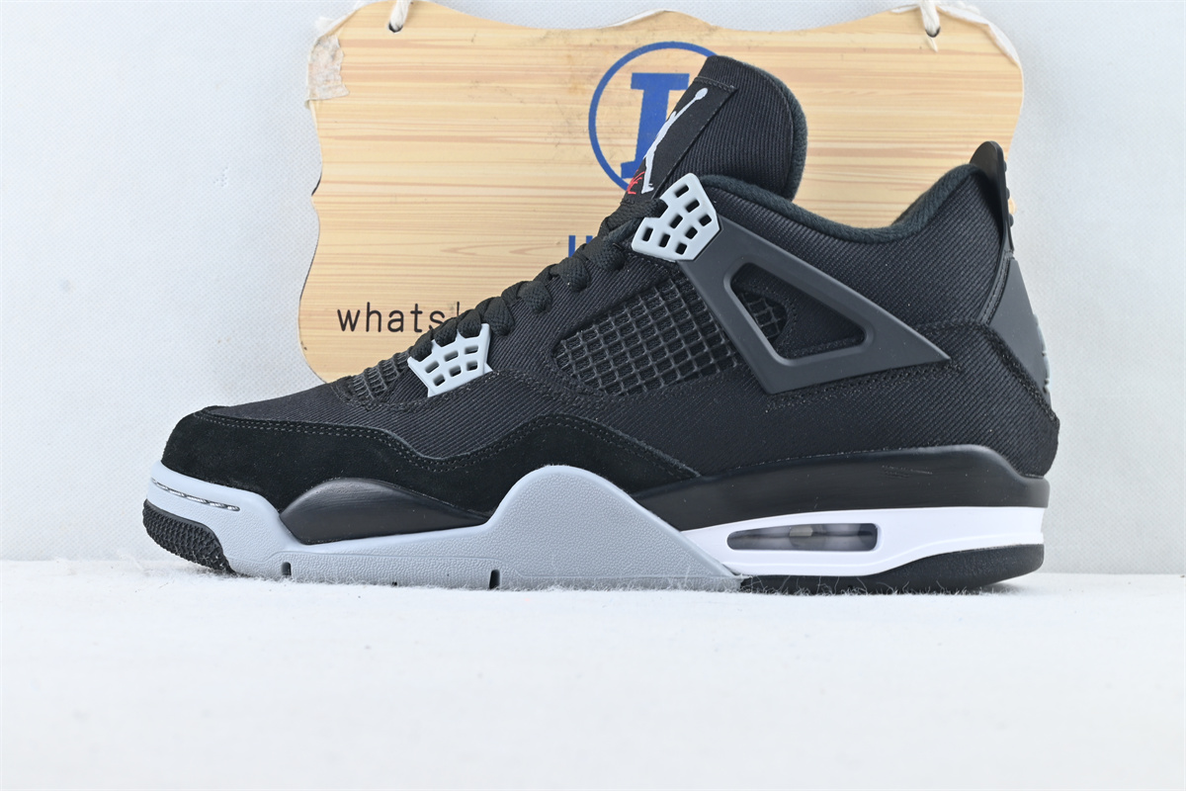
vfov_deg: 29.4
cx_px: 593
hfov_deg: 43.0
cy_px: 396
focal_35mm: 46
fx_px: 1507
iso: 100
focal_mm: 30.5
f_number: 10
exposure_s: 1/8
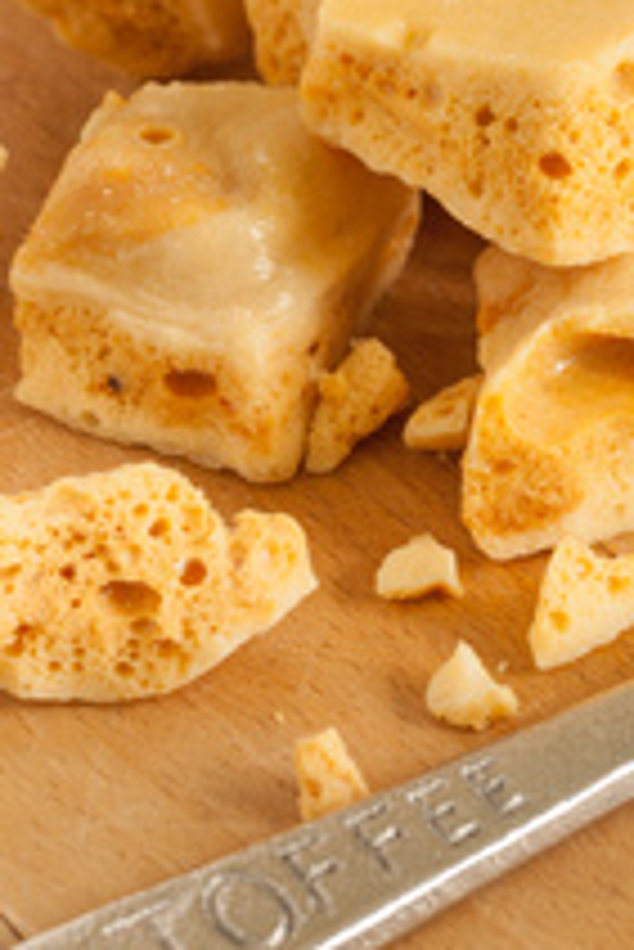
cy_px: 0
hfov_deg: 9.1
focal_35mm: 151
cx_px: 456
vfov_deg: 13.4
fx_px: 3982
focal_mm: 50
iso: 100
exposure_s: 1/5
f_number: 10
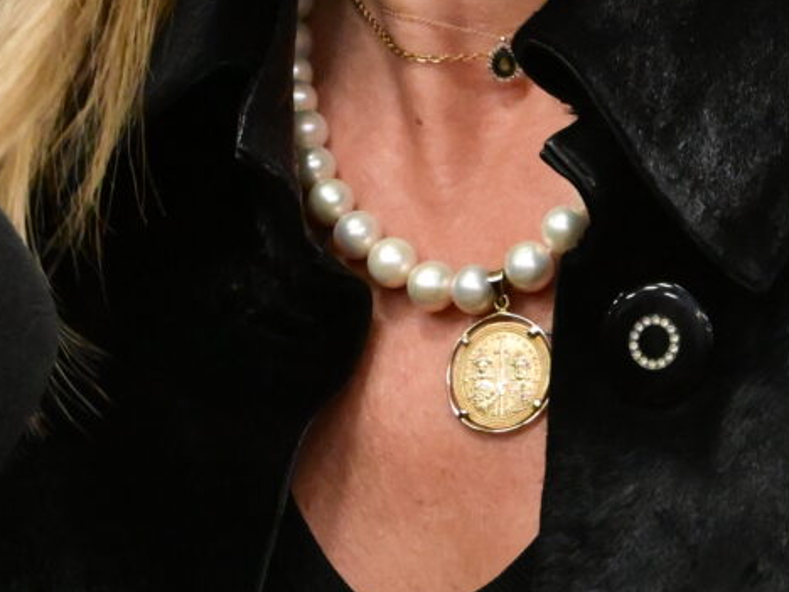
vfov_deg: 5.6
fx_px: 5995
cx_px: 892
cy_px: -122
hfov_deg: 7.5
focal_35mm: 263
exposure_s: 1/200
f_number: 5.6
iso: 8000
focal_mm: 50
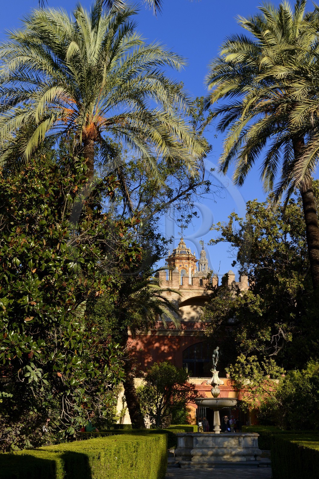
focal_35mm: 58
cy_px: 240
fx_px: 772
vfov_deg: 34.5
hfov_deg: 23.4
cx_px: 160
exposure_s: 1/200
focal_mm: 58
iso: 400
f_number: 18
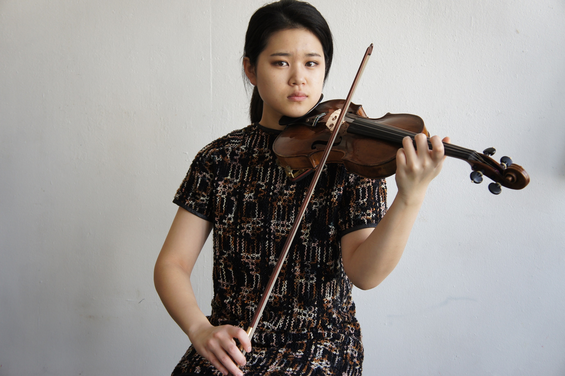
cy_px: 188
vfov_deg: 25.7
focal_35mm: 52
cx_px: 282
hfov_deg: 37.9
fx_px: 823
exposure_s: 1/60
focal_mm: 35
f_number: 4.5
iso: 250
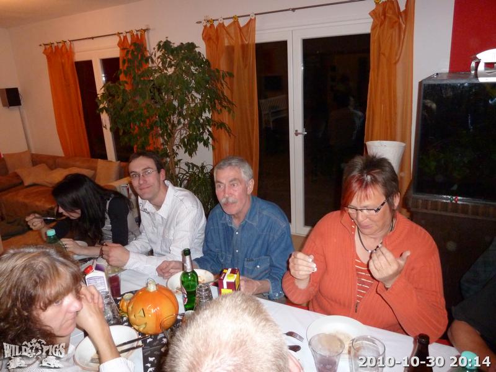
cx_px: 248
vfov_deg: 54.9
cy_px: 186
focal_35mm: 25
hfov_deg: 69.4
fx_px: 358
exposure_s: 1/15
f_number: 3.3
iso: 400
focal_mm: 4.1
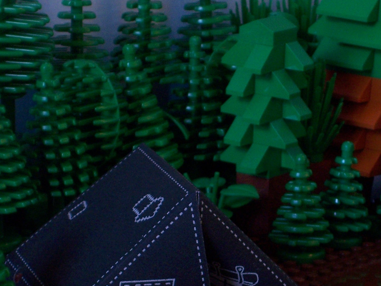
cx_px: 283
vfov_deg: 7.0
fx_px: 2333
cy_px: 273
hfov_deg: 9.3
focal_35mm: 212
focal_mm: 18.6
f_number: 4.8
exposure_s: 1/8
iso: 160
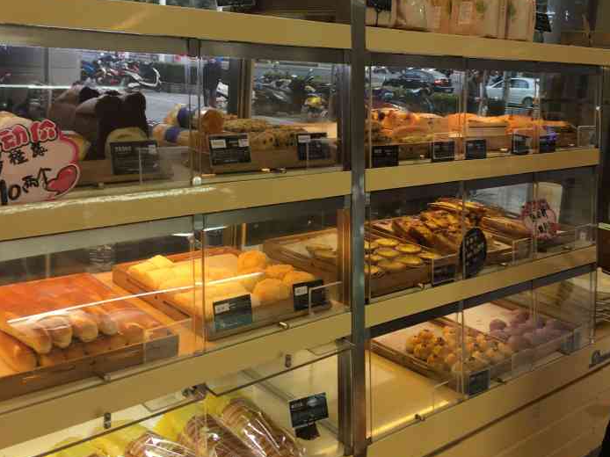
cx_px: 306
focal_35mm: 39
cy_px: 176
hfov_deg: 47.9
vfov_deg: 36.6
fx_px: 687
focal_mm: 4.15
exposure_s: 1/50
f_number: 2.2
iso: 32
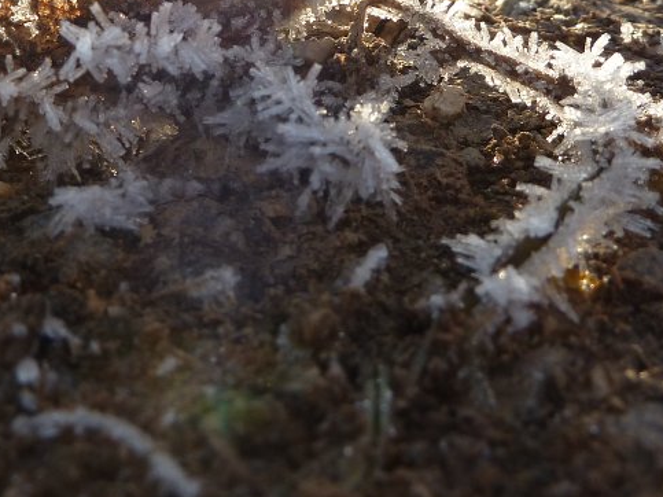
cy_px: 5
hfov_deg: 35.9
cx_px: 228
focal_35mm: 53
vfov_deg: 26.1
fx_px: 1015
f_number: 4
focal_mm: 4.1
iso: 80
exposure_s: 1/250
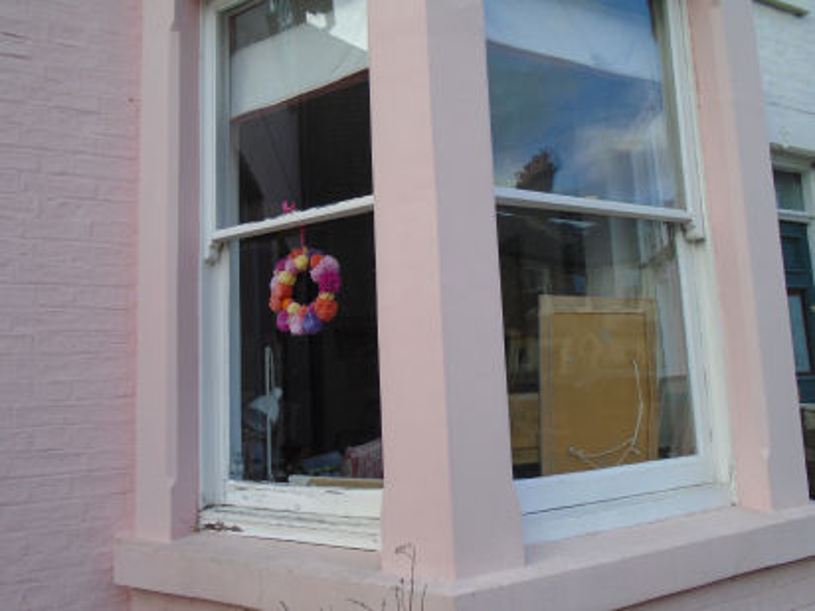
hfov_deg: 67.3
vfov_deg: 53.1
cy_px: 306
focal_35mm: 26
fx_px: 612
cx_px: 408
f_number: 3.2
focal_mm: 4.6
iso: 100
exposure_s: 1/125
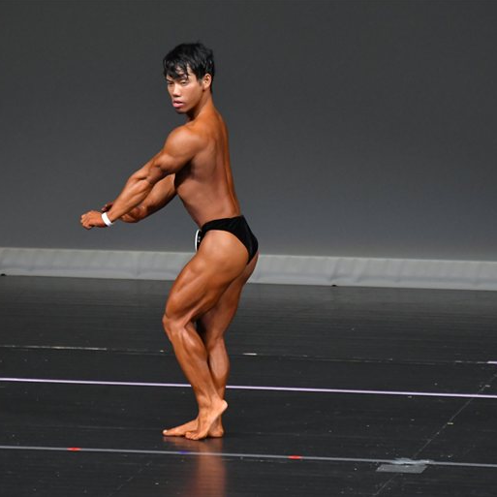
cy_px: 248
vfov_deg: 3.6
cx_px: 225
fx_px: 7813
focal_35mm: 481
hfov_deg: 3.6
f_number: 5.6
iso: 4000
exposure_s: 1/400
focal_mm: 250
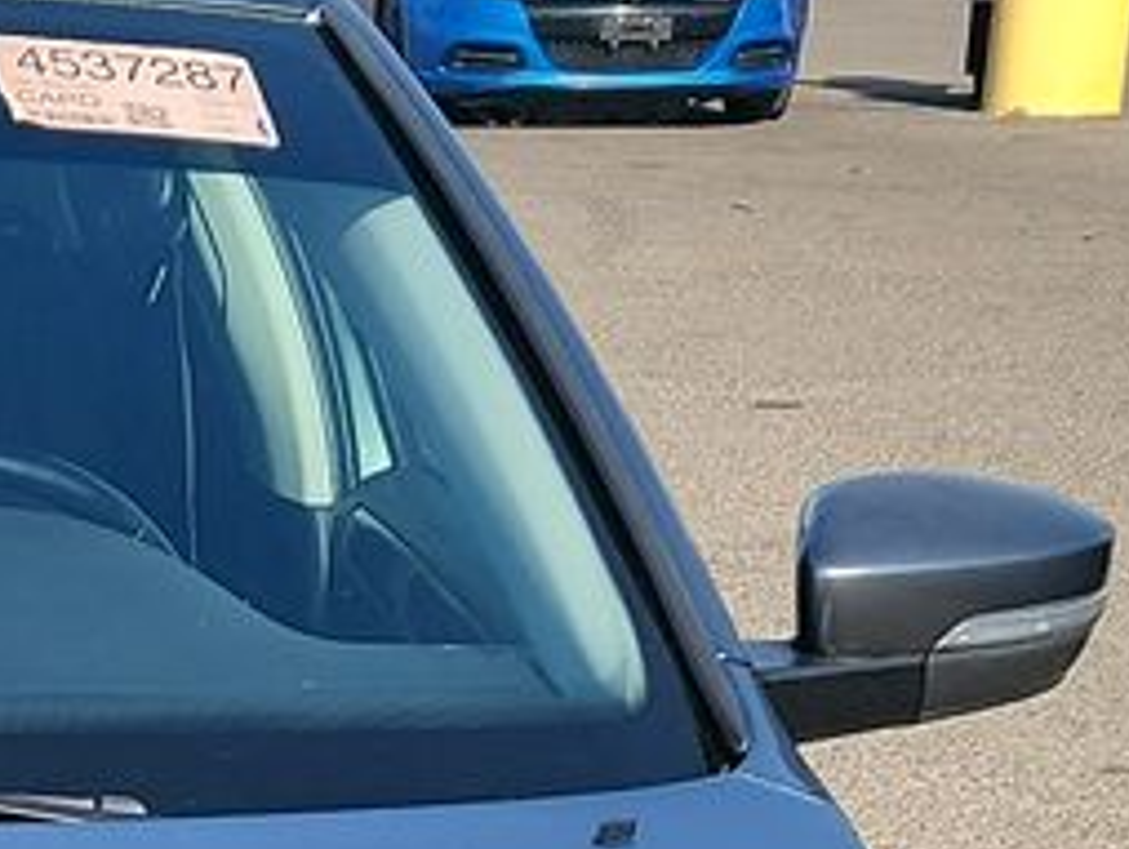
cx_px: -587
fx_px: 4930
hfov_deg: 12.4
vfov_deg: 9.3
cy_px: 1587
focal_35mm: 151
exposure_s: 1/648
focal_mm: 6.7
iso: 50
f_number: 1.8
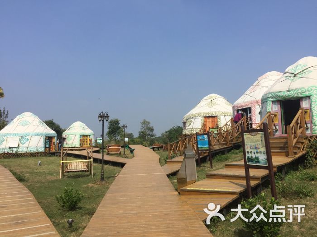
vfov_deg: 48.2
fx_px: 266
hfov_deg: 61.7
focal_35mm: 29
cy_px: 118
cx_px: 158
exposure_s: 1/2825
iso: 32
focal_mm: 4.15
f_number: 2.2
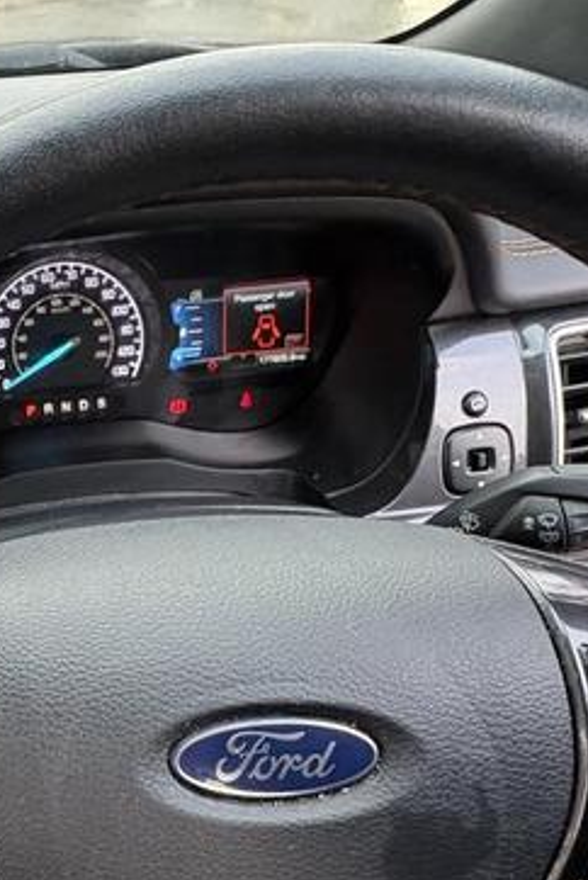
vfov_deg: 52.6
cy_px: 542
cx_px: -73
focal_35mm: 36
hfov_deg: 32.2
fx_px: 880
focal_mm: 2.22
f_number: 2.2
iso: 250
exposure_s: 1/60
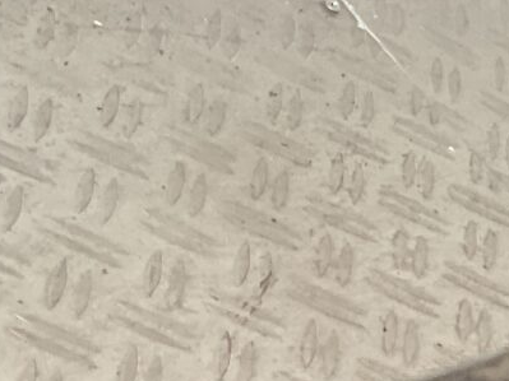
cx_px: 1068
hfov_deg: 9.8
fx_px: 2734
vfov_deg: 7.9
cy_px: 438
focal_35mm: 186
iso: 32
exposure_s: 1/120
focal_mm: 3
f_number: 1.8
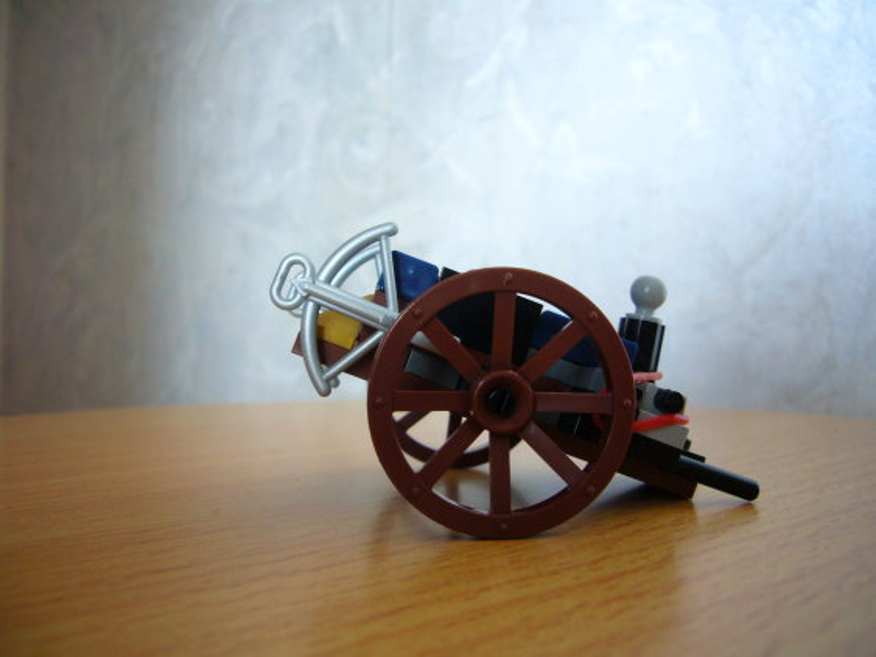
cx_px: 438
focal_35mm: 28
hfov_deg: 63.5
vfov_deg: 49.7
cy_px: 328
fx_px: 708
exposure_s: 1/8
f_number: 2.8
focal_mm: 4.6
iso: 160
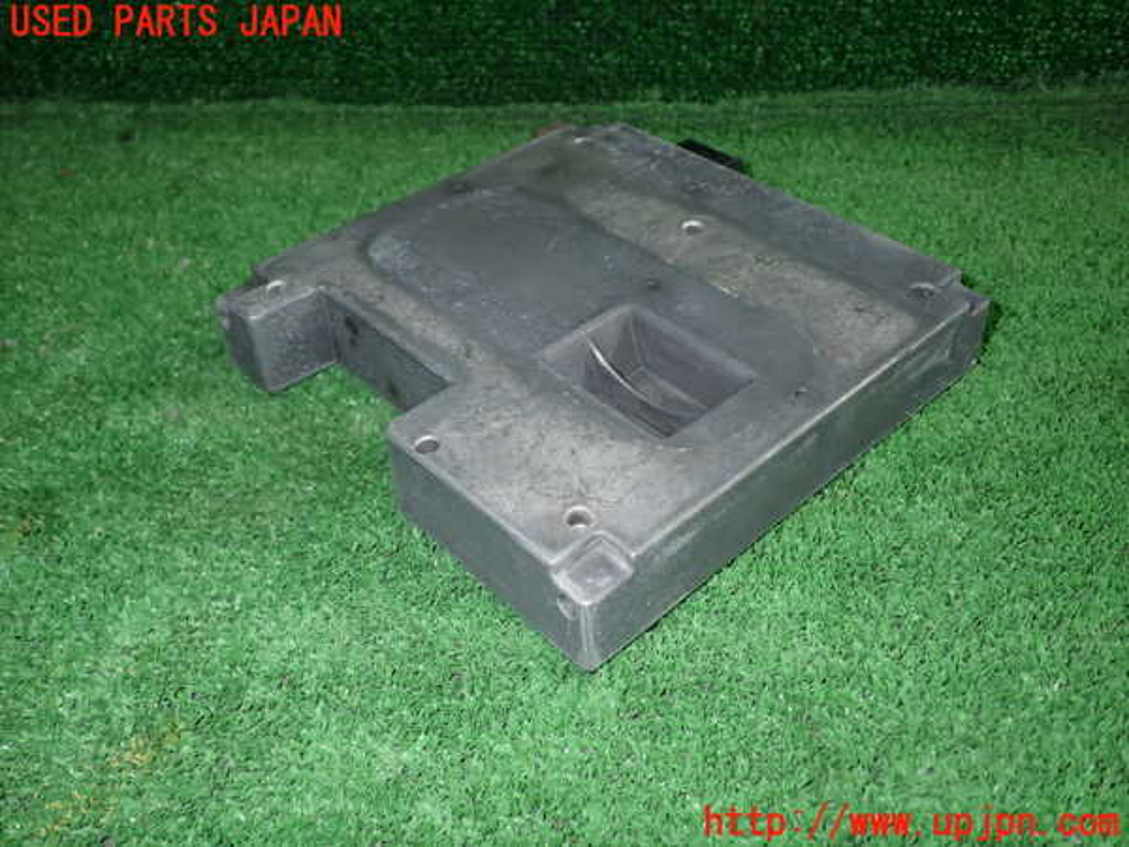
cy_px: 424
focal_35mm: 32
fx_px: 1044
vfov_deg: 44.2
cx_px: 564
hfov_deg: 56.8
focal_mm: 5.79
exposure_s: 1/30
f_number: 7.1
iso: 200
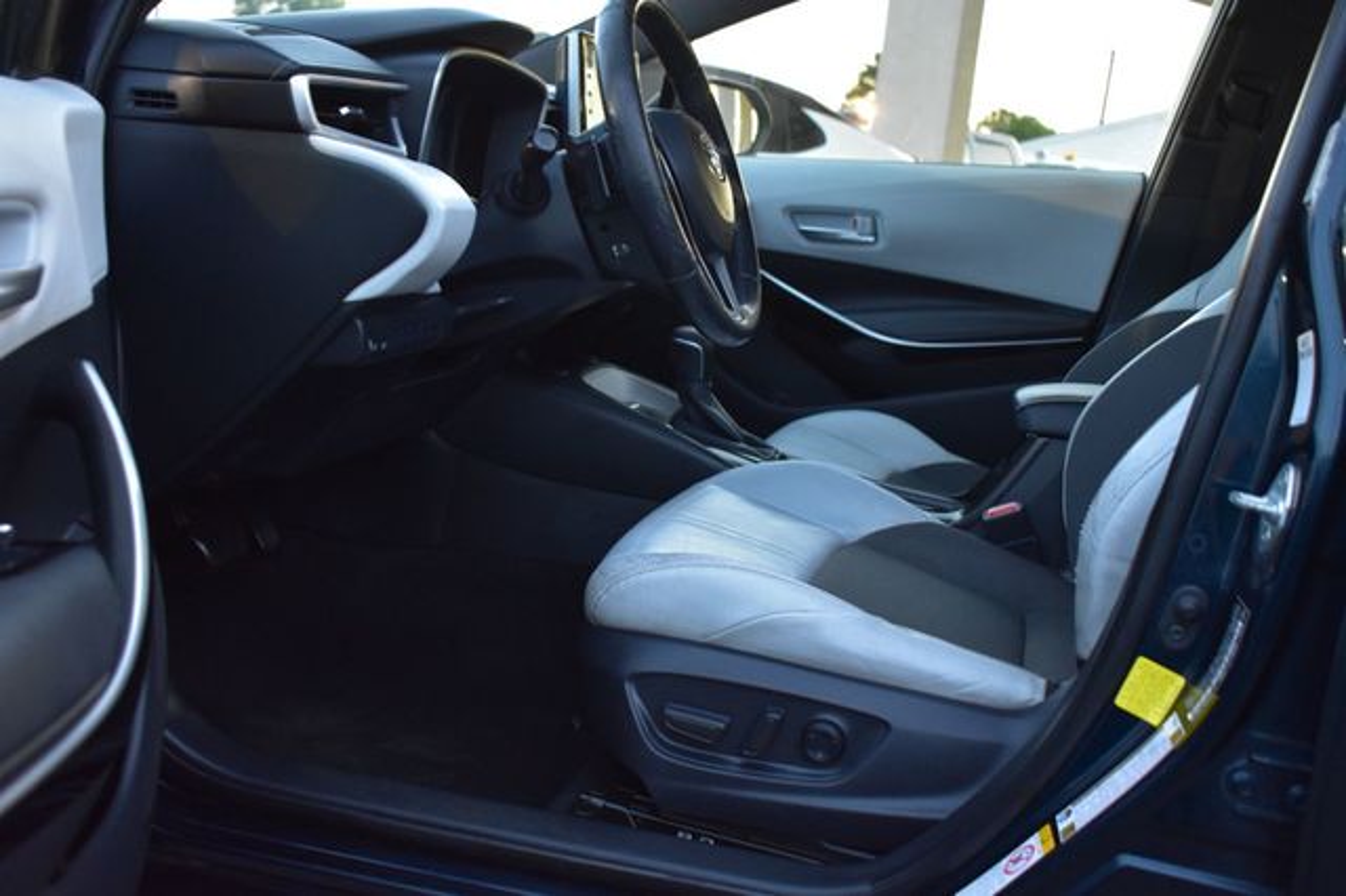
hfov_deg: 47.9
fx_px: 1513
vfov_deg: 33.0
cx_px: 673
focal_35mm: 40
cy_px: 448
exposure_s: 1/10
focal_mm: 27
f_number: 4
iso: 1600
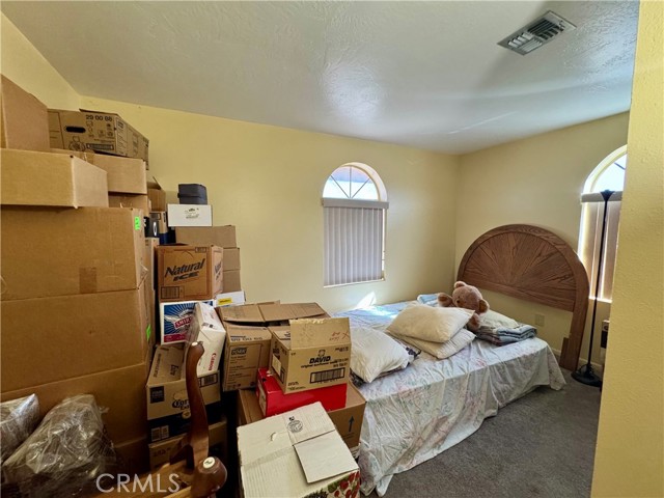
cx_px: 332
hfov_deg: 102.1
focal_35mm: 14
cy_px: 249
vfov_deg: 85.7
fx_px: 269
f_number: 2.2
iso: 320
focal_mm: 2.22
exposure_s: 1/120
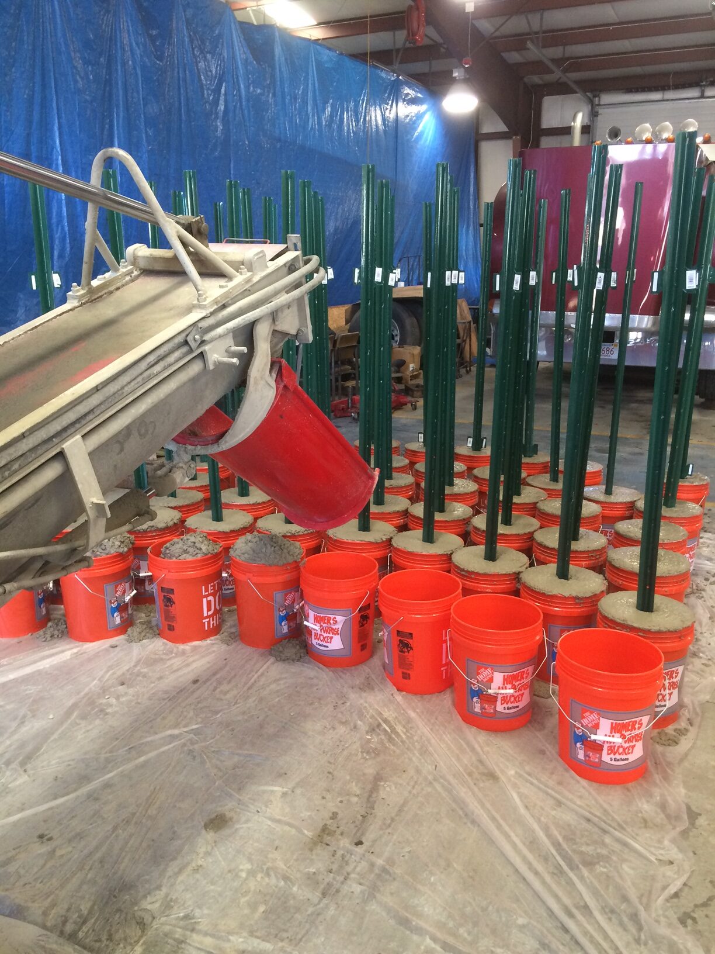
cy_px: 477
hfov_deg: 48.2
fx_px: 799
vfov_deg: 61.7
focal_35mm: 29
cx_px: 358
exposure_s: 1/30
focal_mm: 4.15
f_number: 2.2
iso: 100
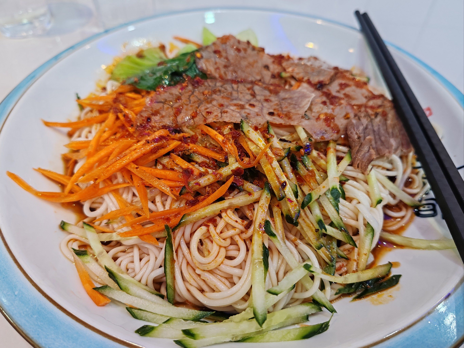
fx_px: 362
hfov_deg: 65.3
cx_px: 232
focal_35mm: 27
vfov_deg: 51.4
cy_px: 174
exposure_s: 1/100
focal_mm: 6.12
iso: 800
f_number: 1.9
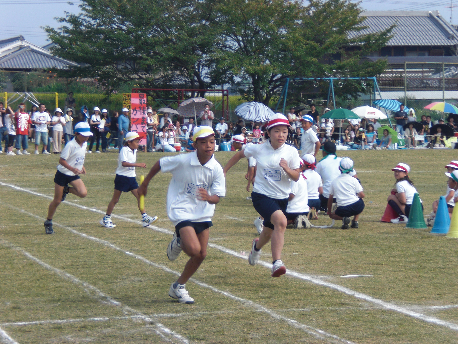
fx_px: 1508
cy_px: 172
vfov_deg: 13.0
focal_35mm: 114
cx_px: 229
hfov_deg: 17.3
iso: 64
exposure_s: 1/250
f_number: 5.9
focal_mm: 18.9
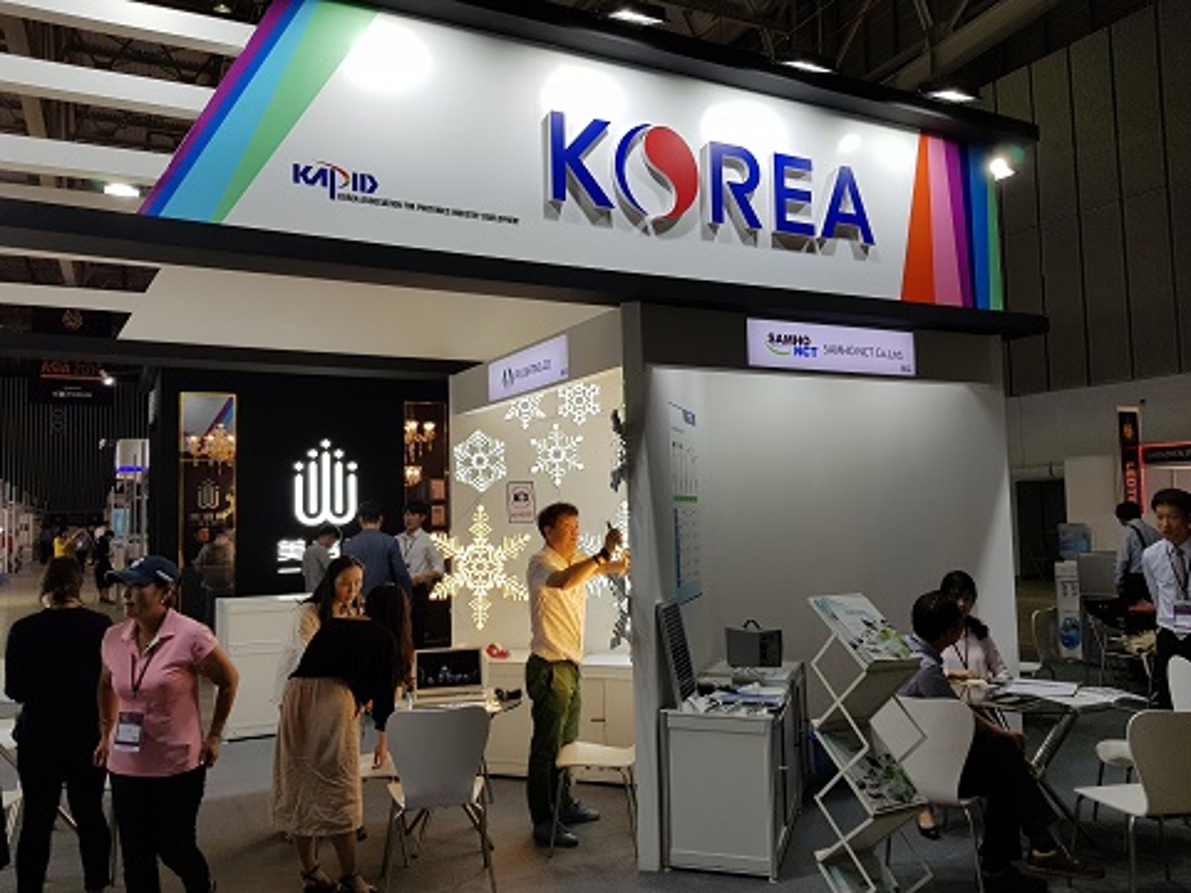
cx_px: 596
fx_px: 895
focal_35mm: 26
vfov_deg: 53.1
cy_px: 446
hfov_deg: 67.3
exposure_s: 1/258
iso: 40
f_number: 1.7
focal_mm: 4.3
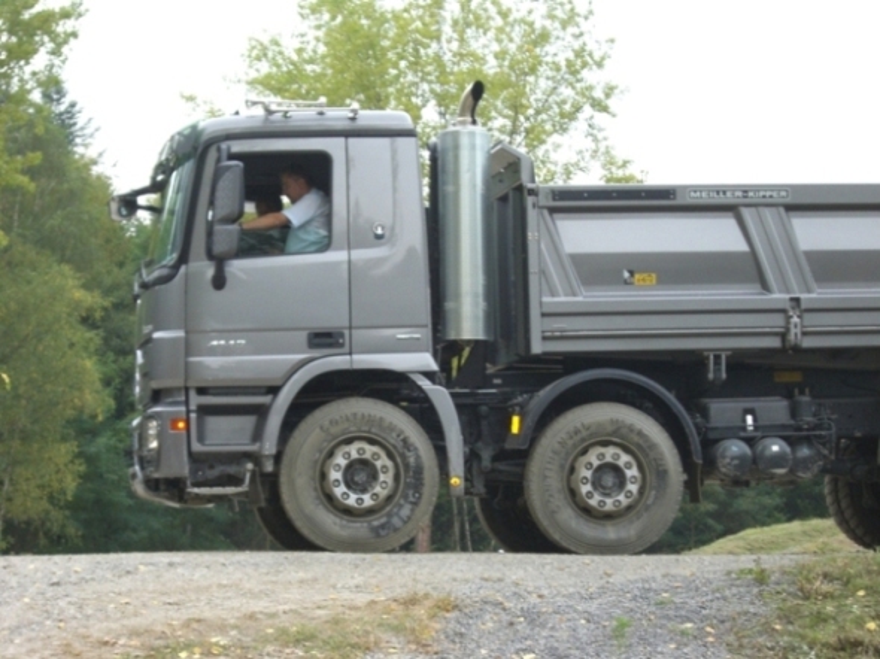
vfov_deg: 13.0
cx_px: 440
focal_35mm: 114
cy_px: 330
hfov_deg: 17.3
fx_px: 2897
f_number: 5.2
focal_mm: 18.6
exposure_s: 1/60
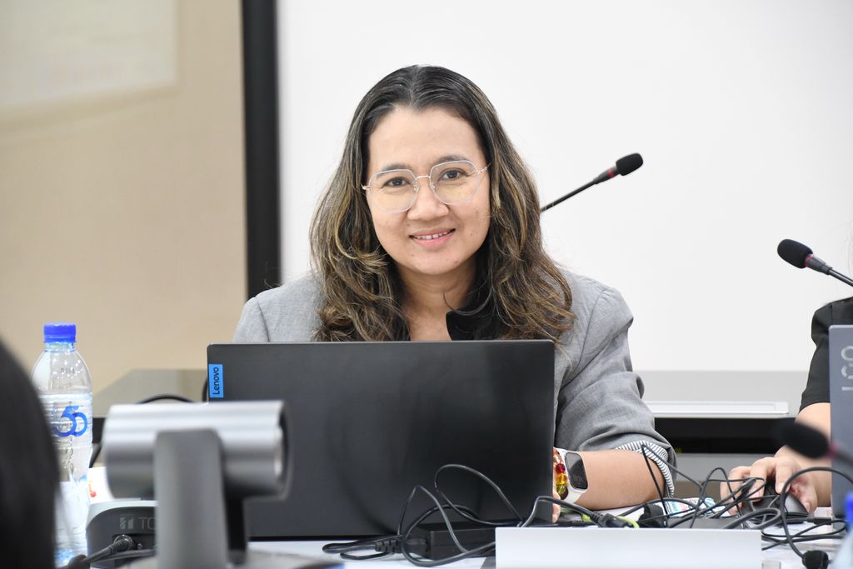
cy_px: 284
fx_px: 4123
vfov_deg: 7.9
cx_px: 426
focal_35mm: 174
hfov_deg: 11.8
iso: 1600
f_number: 5.6
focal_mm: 116
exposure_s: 1/30
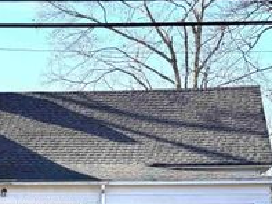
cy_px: 223
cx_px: 35
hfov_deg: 19.5
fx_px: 778
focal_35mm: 99
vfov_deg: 14.6
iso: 80
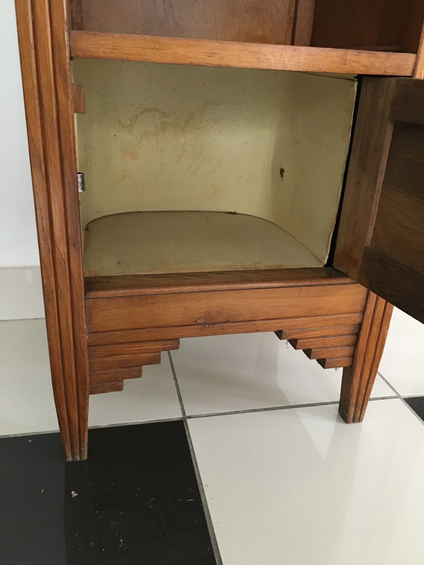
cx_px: 212
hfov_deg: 48.2
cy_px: 282
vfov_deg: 61.7
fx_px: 474
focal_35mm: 29
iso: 200
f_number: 2.2
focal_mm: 4.15
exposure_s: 1/17
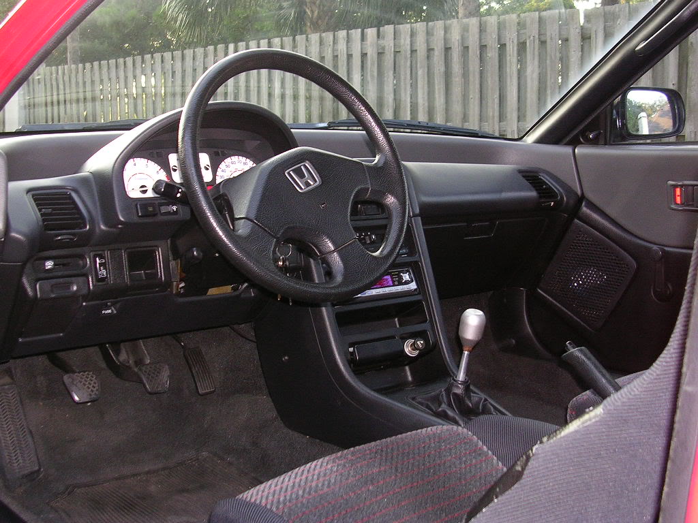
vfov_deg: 31.5
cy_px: 262
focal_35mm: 46
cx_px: 349
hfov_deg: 41.2
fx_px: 928
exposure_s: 1/60.1
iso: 95
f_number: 3
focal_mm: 7.1
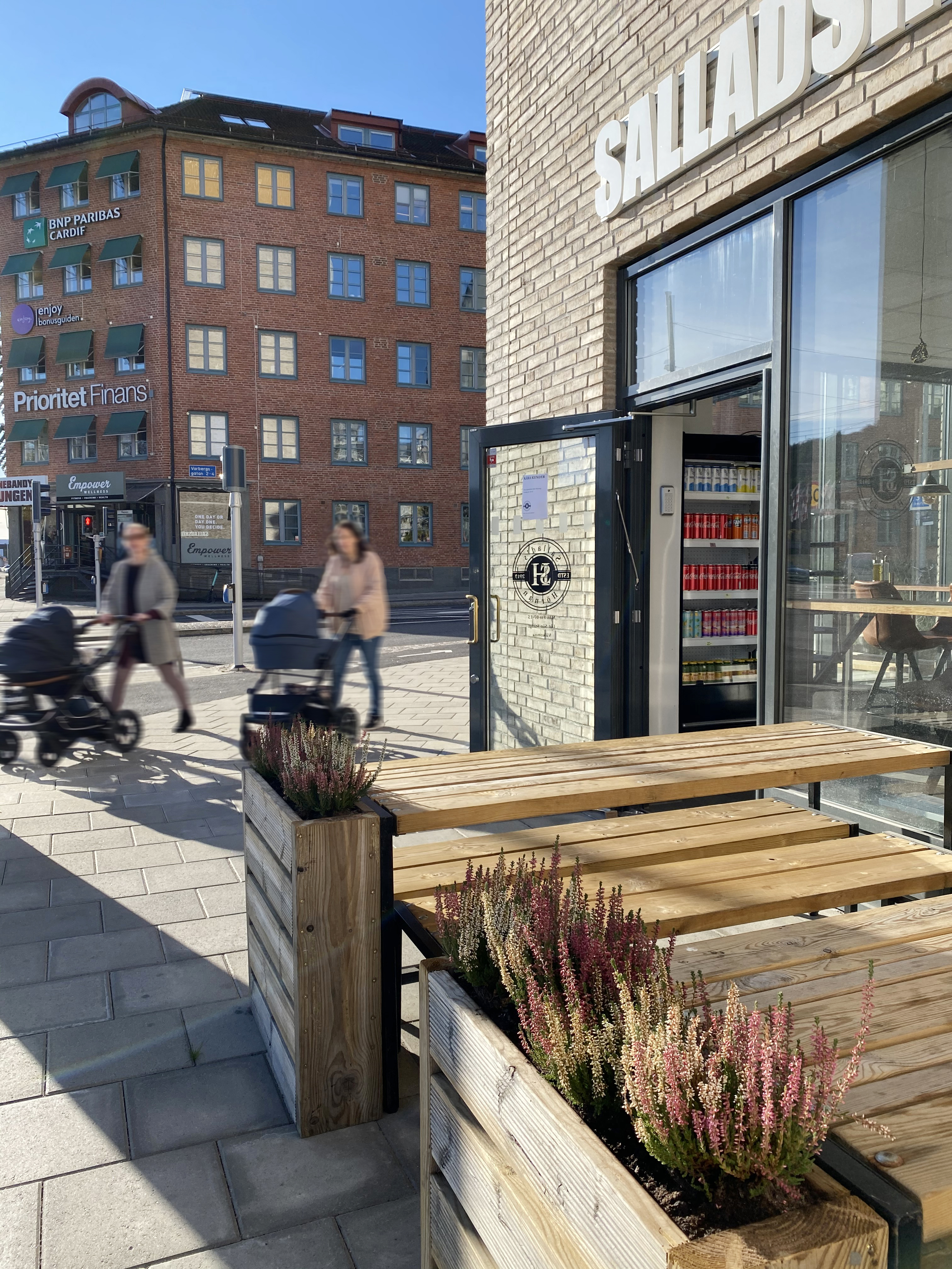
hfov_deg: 53.1
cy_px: 634
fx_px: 953
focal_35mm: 26
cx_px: 476
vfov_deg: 67.3
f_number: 1.8
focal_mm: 4.25
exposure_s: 1/1543
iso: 32
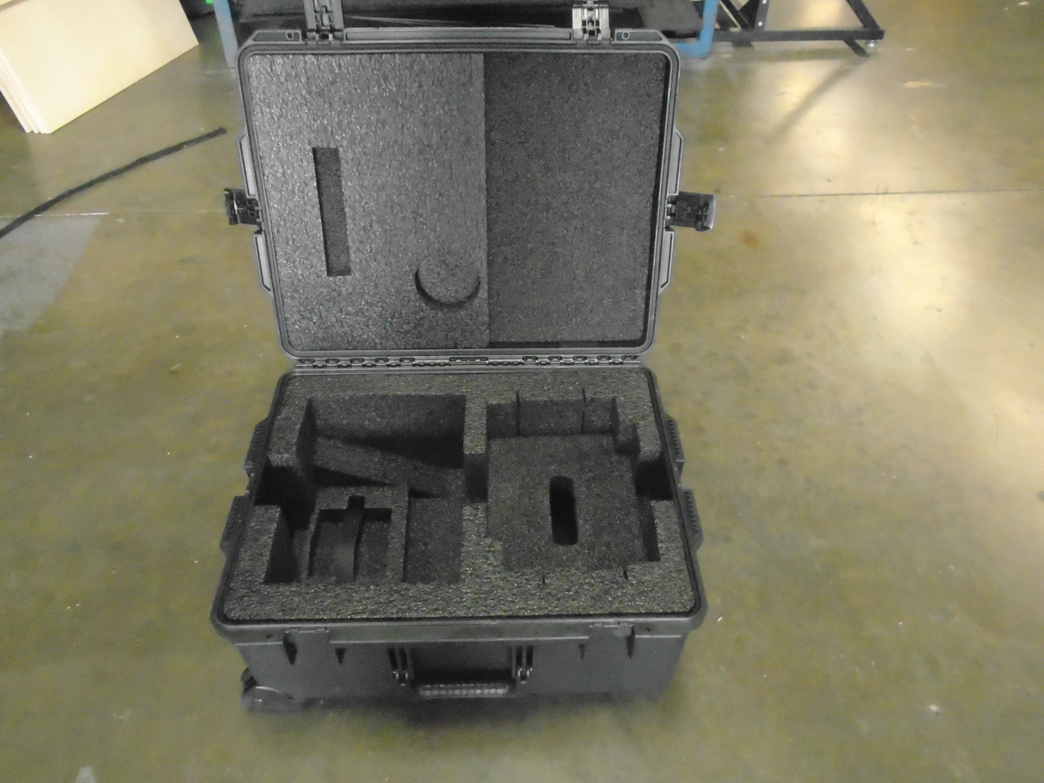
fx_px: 784
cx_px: 522
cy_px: 392
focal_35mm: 26
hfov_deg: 67.3
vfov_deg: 53.1
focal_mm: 4.6
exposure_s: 1/80
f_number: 3.2
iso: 1600
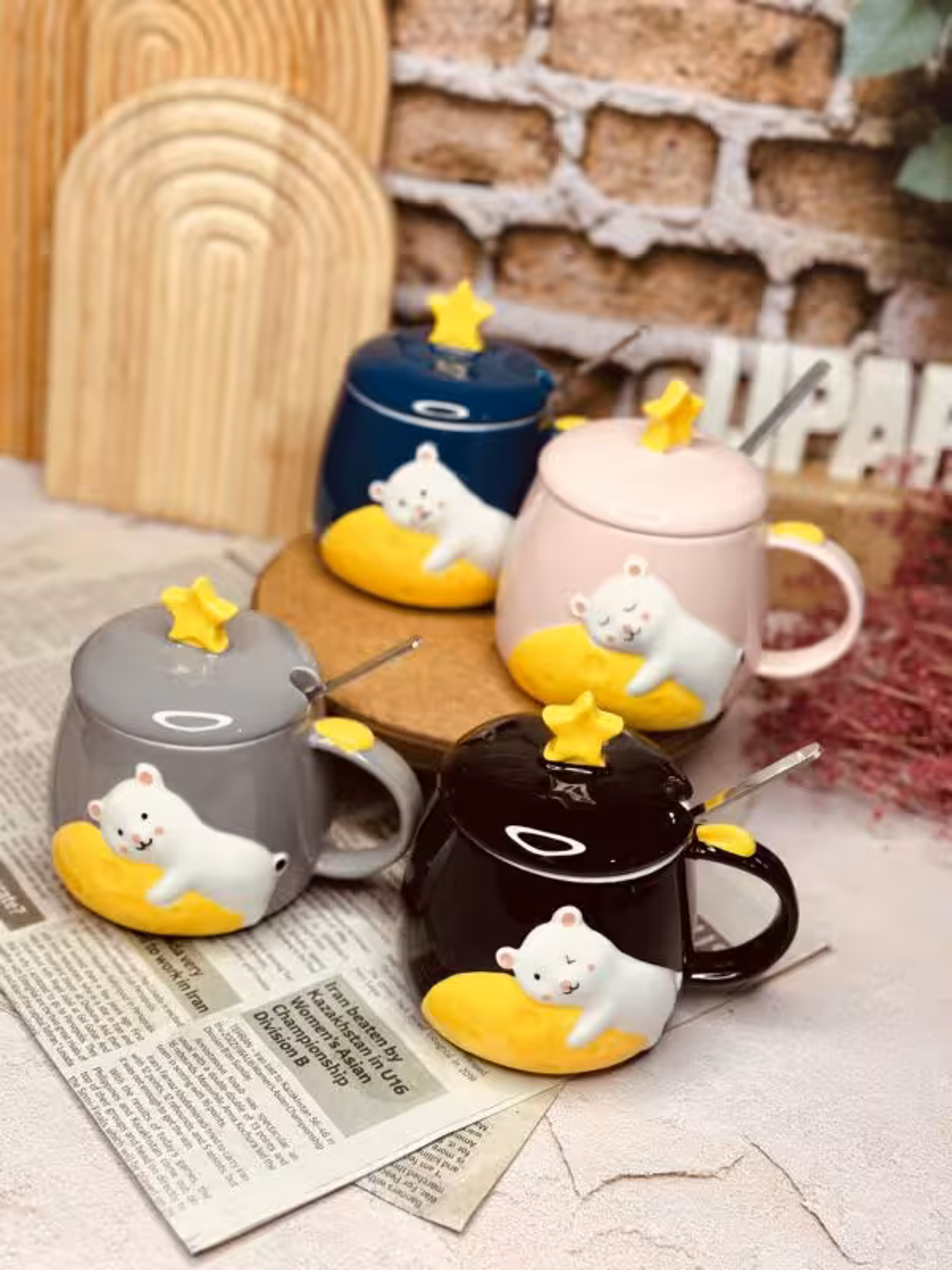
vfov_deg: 39.7
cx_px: 476
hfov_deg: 30.3
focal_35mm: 48
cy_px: 635
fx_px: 1760
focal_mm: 6.86
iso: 80
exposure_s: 1/190
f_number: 1.78
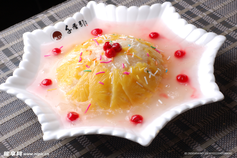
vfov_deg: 18.2
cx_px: 118
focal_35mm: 75
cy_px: 79
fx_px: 493
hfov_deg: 27.0
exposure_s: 1/640
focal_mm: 50
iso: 200
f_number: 8
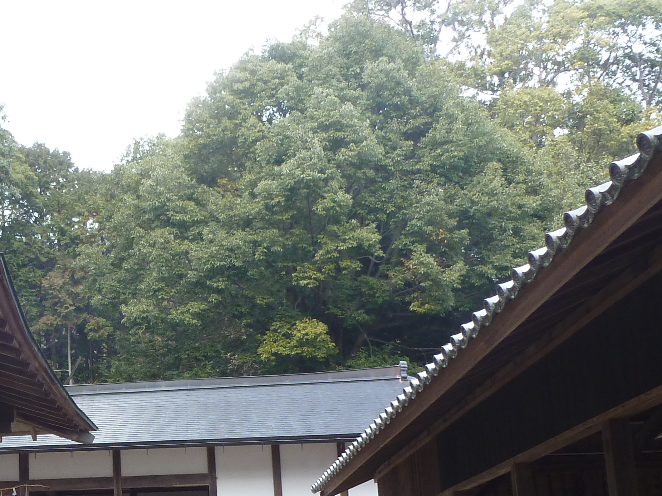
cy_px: 373
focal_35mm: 56
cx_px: -6
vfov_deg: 25.8
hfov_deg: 31.6
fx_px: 1071
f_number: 3.3
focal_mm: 4.3
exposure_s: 1/60
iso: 125
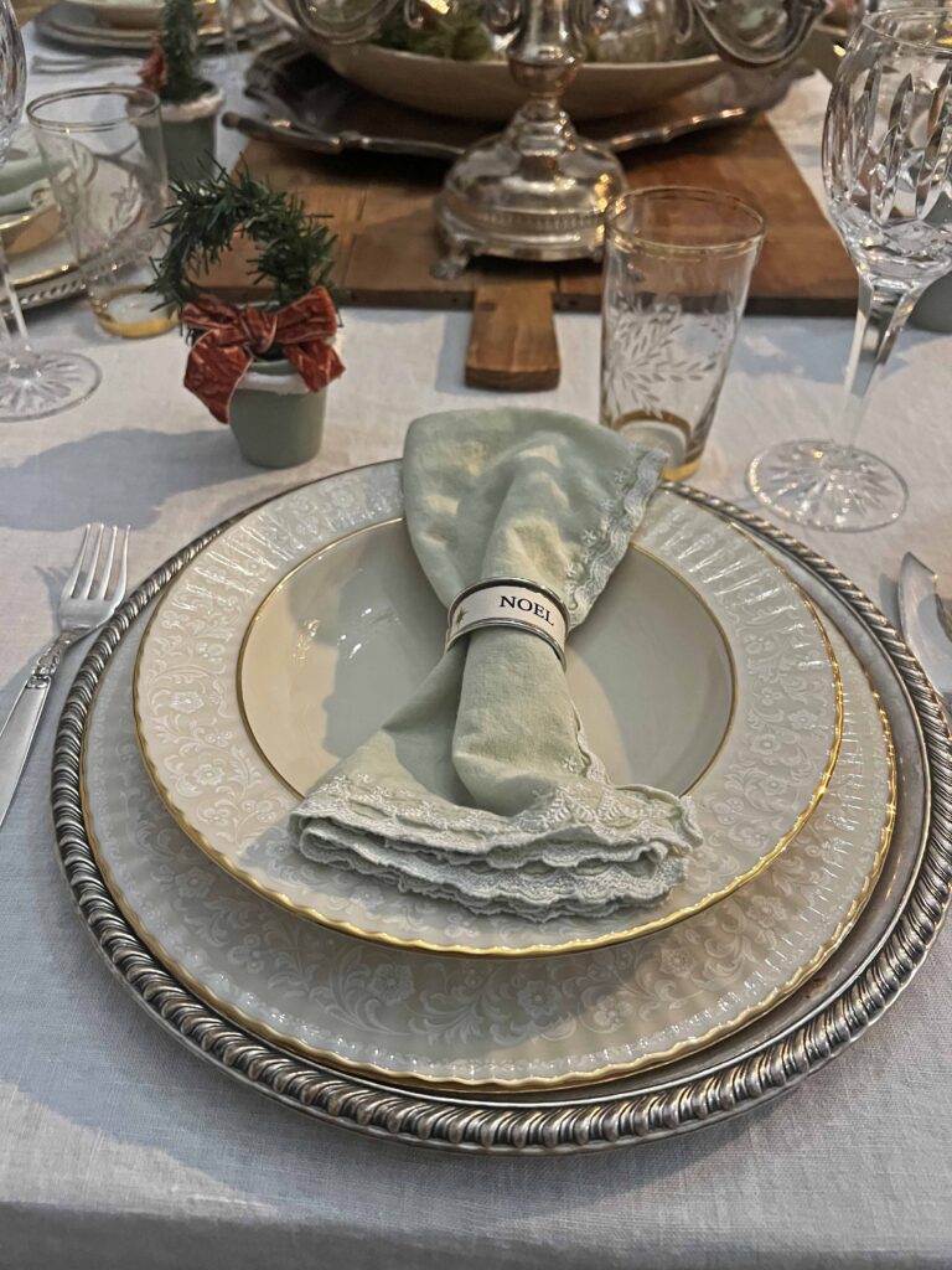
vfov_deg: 67.3
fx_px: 953
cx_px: 476
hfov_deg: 53.1
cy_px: 635
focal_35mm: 26
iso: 500
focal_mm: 5.7
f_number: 1.5
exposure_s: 1/60
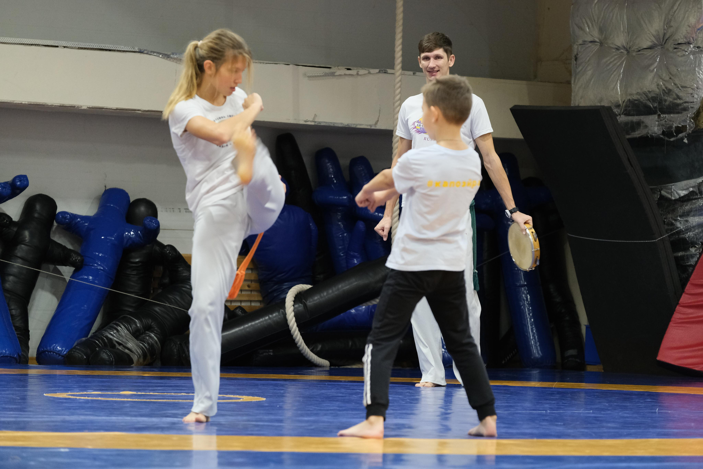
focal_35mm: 157
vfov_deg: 8.7
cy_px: 234
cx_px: 352
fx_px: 3066
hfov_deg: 13.1
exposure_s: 1/125
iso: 2500
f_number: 4.2
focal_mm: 104.9
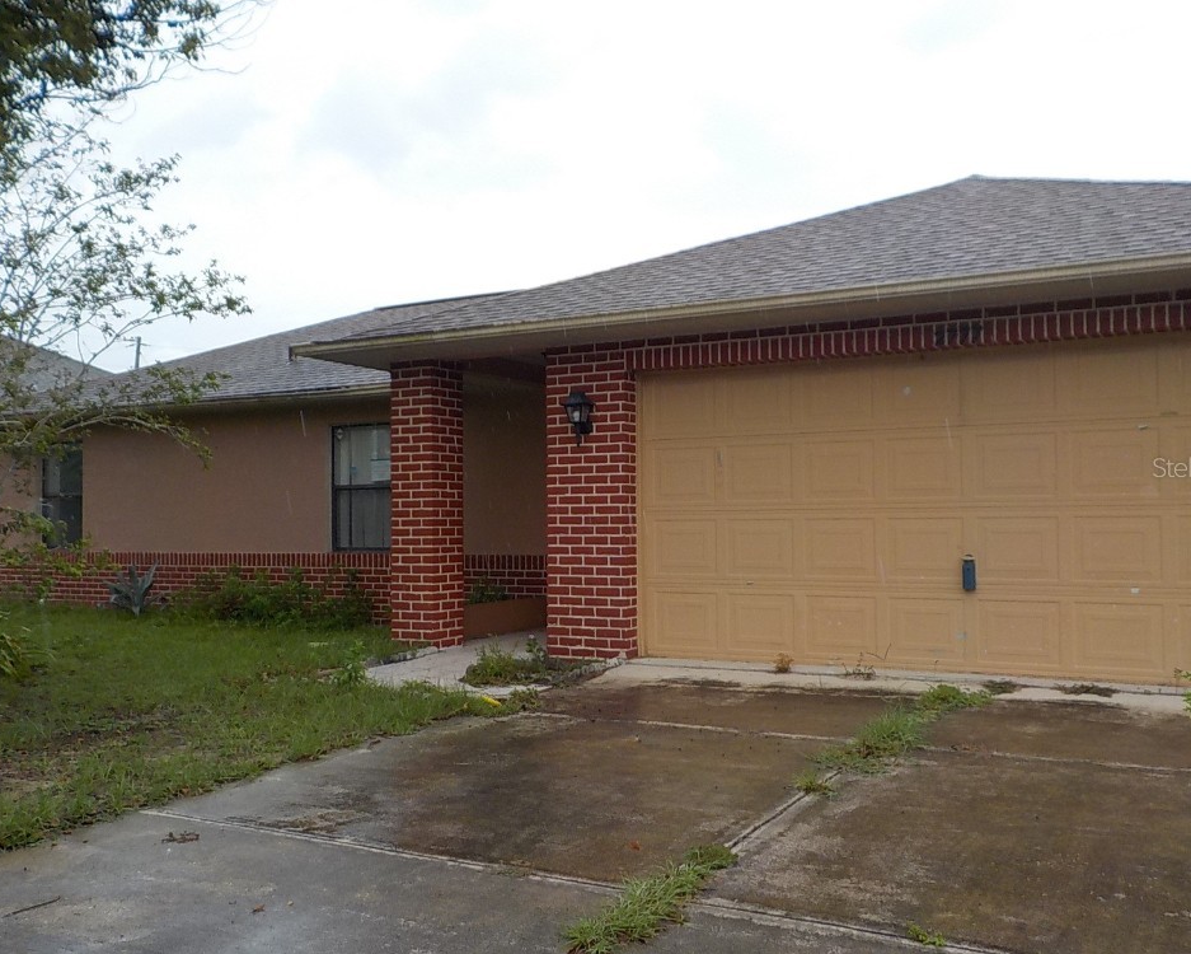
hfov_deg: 55.6
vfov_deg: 45.8
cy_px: 467
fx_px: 1128
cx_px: 622
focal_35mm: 32
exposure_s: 1/320
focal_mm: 4.1
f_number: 3.3
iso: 125
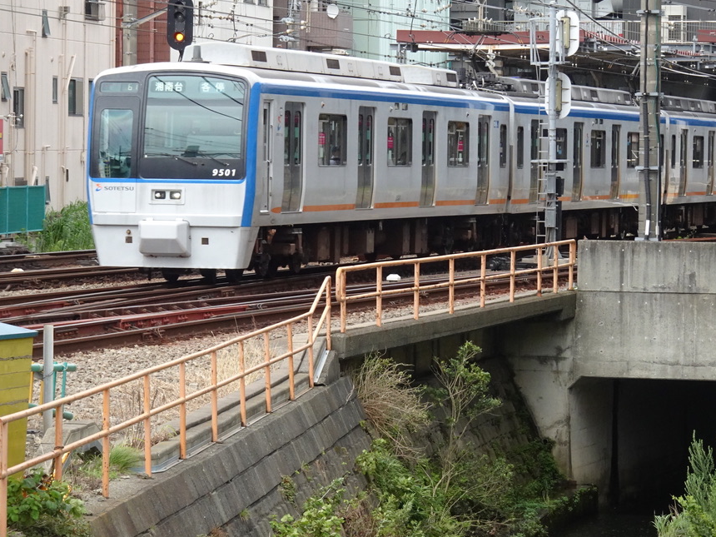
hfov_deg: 11.7
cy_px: 268
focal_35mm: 169
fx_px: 3496
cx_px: 401
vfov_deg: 8.8
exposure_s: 1/160
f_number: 5.6
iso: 320
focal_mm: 22.53
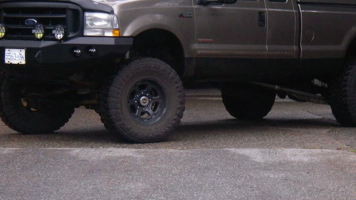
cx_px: 226
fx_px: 1302
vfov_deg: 8.8
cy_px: 54
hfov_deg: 15.5
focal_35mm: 138
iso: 320
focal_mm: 13.8
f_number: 3.9
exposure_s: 1/80
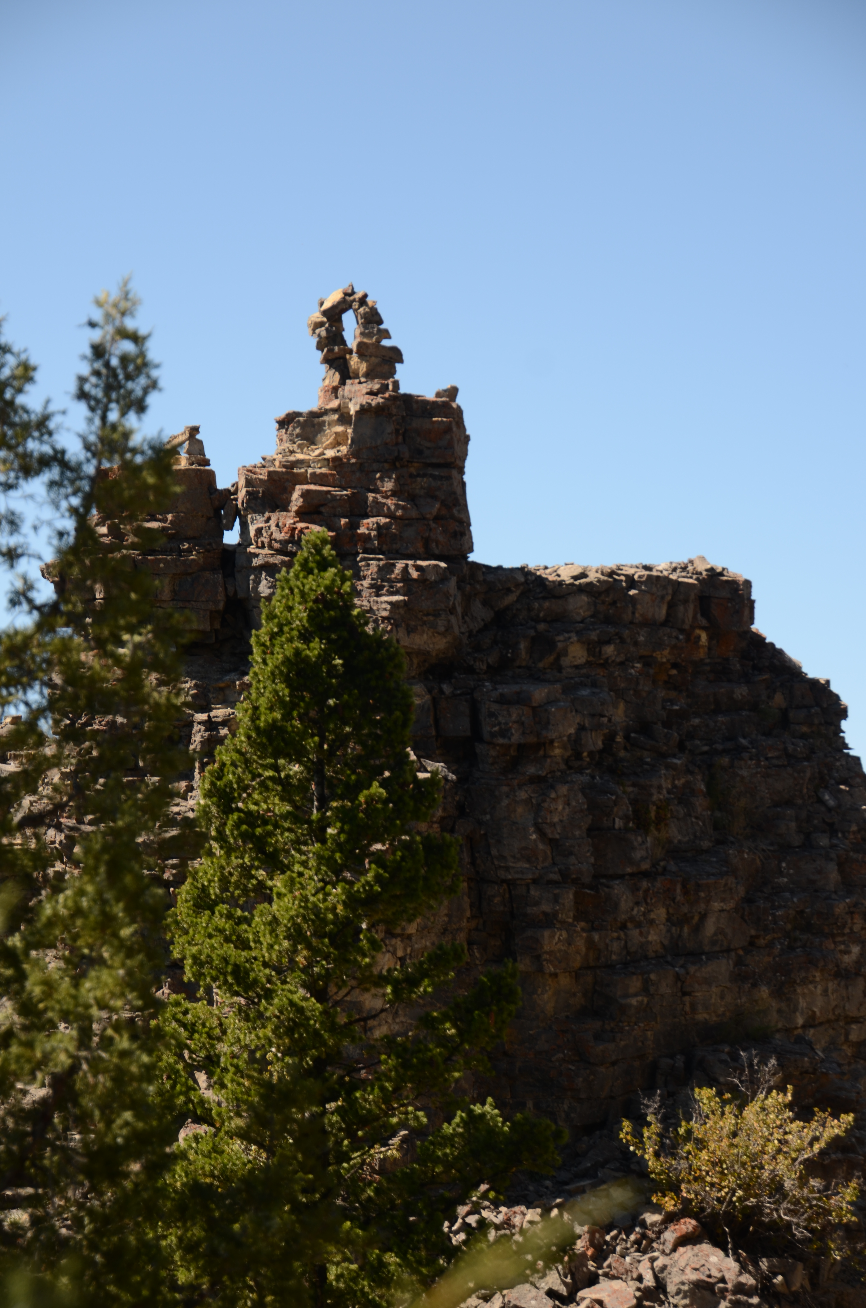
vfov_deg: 22.7
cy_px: 654
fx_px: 3262
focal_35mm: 90
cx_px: 433
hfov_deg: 15.1
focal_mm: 60
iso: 100
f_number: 5.3
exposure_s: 1/160
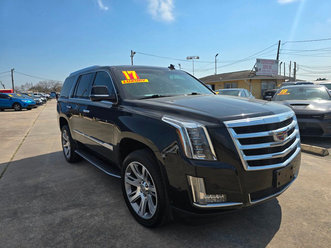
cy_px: 124
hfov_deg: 73.9
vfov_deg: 58.9
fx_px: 220
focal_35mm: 23
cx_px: 166
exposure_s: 1/1055
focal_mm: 6.3
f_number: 1.7
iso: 12
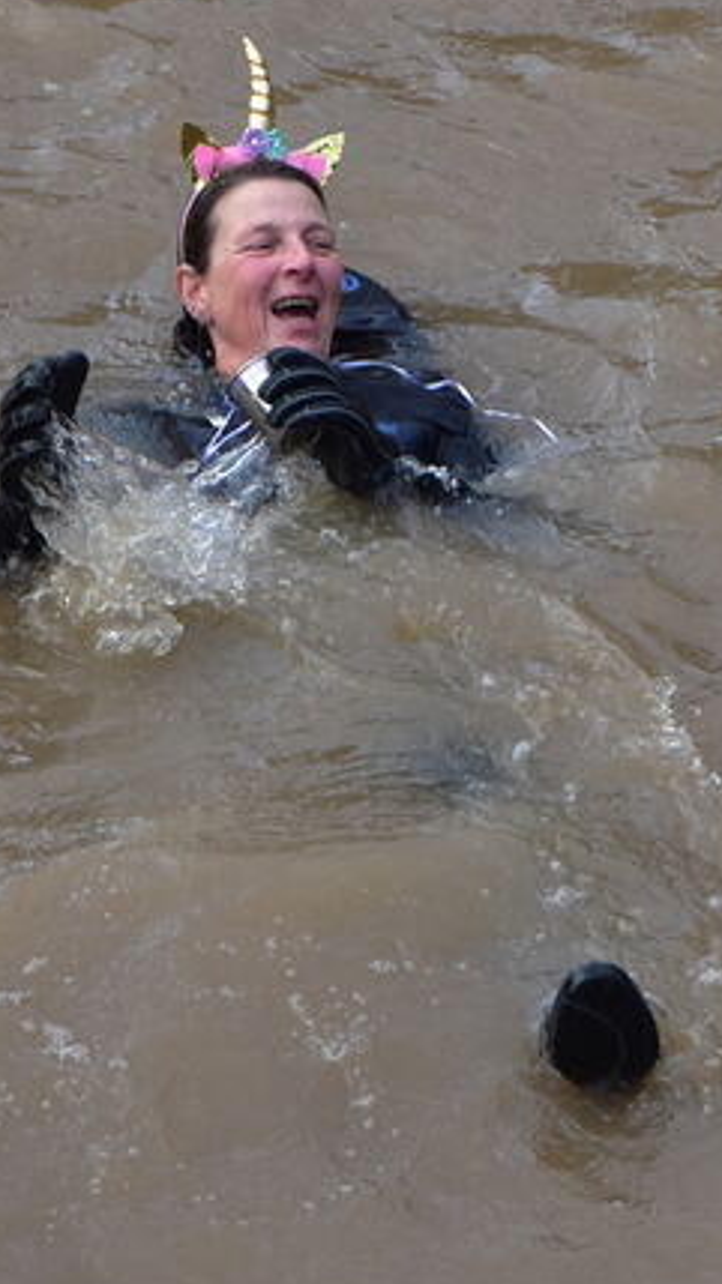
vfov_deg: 4.1
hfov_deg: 2.3
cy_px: 99
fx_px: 17988
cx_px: 345
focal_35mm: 528
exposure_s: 1/640
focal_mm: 120
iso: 400
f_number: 6.3
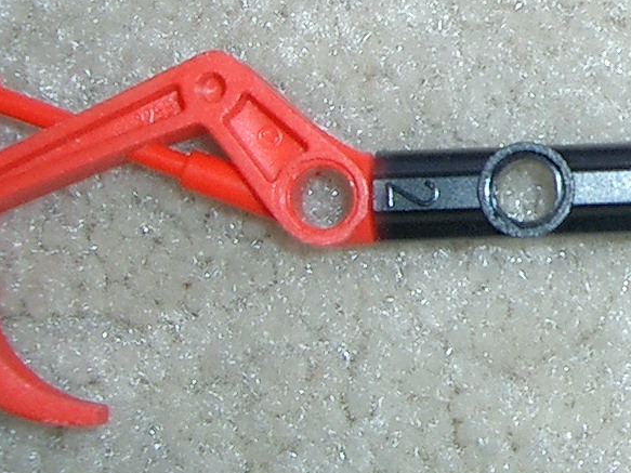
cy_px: 117
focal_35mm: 123
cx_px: 778
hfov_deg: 15.4
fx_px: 2242
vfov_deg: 12.0
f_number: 2.6
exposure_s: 1/40
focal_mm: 5.8
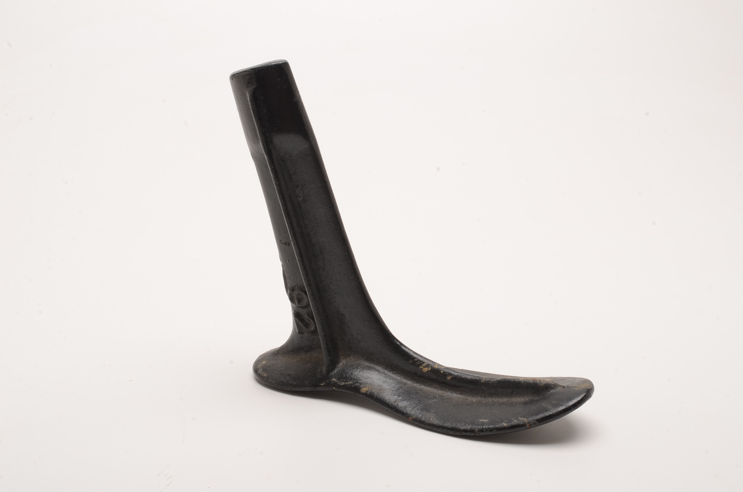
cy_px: 246
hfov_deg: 36.9
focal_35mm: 54
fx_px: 1112
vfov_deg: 25.0
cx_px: 372
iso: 100
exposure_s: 1/160
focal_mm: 36
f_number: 25
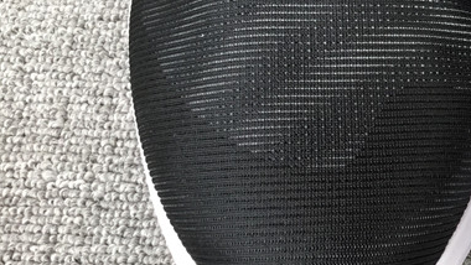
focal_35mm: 80
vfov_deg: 14.9
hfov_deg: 24.4
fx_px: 999
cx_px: 545
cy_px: 20
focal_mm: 3.3
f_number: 2.4
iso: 32
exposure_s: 1/50
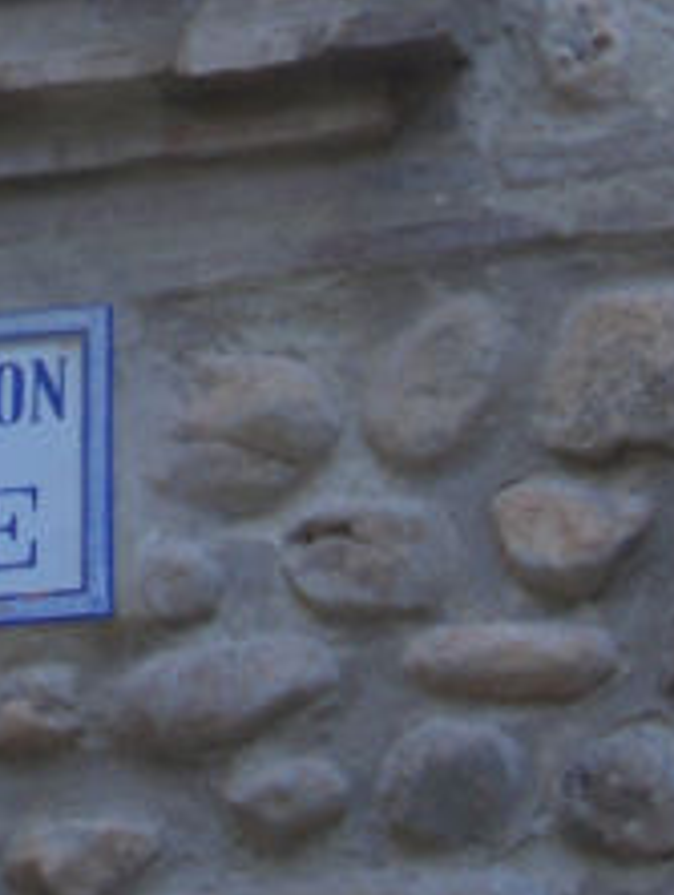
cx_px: -157
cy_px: -472
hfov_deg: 7.0
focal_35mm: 212
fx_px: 5493
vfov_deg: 9.1
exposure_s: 1/80
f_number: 3.5
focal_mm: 10.2
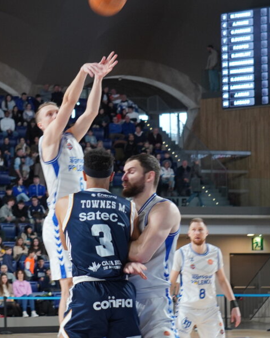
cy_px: 210
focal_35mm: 163
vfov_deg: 11.8
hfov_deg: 9.5
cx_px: 100
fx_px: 1629
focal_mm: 55
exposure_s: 1/160
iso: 1000
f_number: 4.5
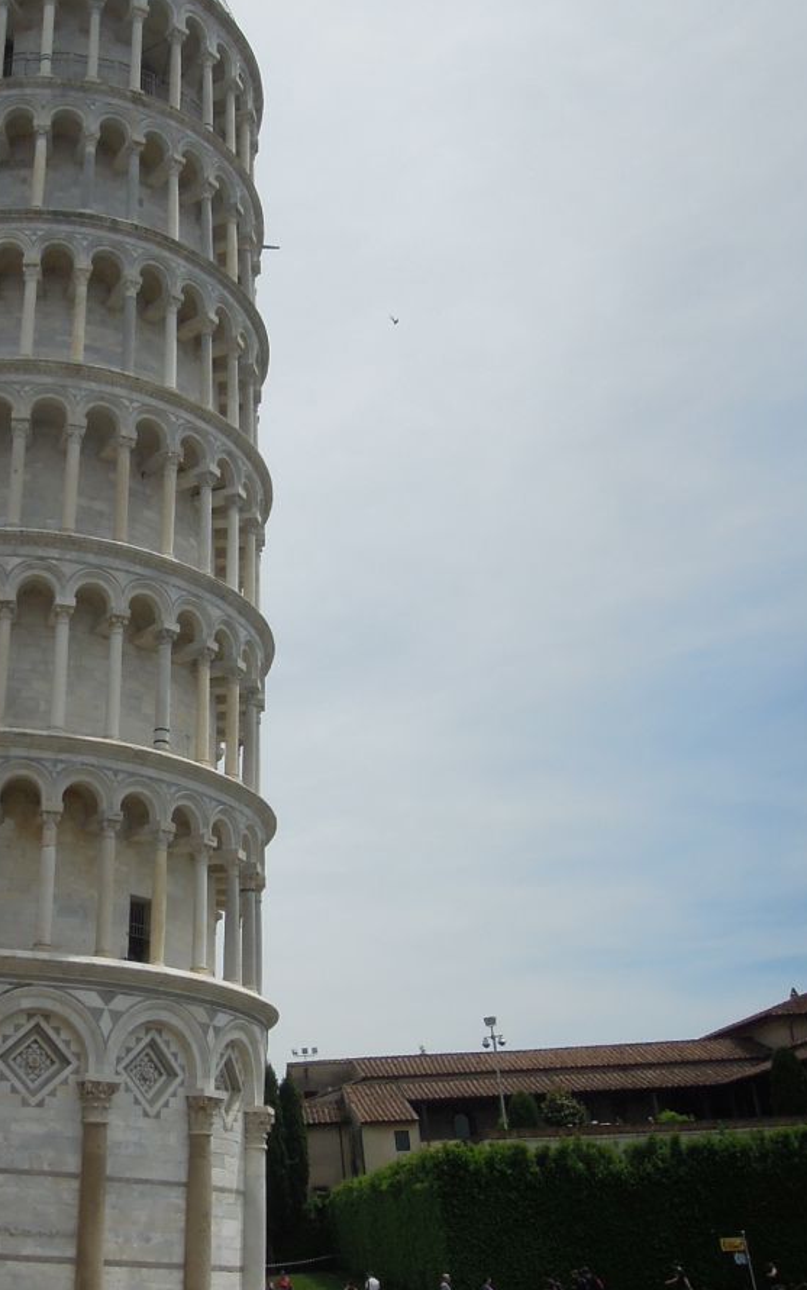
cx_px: 85
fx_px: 1371
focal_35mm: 39
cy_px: 659
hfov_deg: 31.3
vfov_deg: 50.4
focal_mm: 4.3
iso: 160
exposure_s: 1/1250
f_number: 5.6
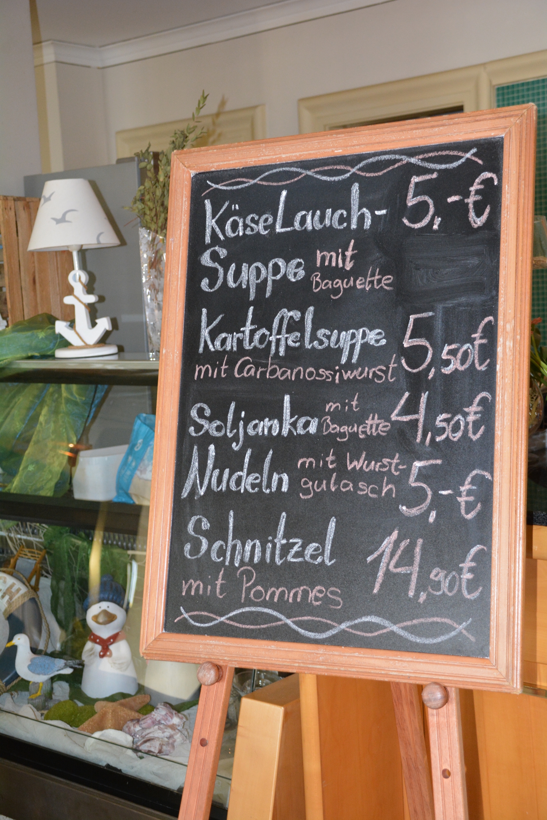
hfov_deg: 25.8
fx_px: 1196
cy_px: 410
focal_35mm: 52
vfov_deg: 37.9
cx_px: 274
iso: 1400
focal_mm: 35
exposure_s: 1/60
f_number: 4.5
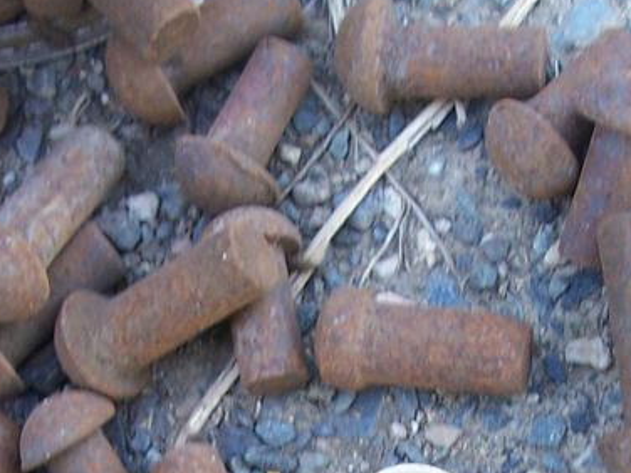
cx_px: 275
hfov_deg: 21.1
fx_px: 1695
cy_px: 555
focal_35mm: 93
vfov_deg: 15.4
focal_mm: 6
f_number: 2.8
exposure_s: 1/30
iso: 100
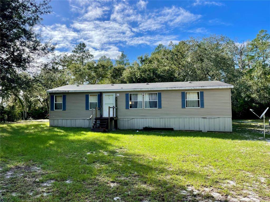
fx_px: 203
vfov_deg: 53.1
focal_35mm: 26
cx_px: 135
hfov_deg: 67.3
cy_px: 101
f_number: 1.6
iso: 32
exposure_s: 1/2882
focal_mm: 4.2
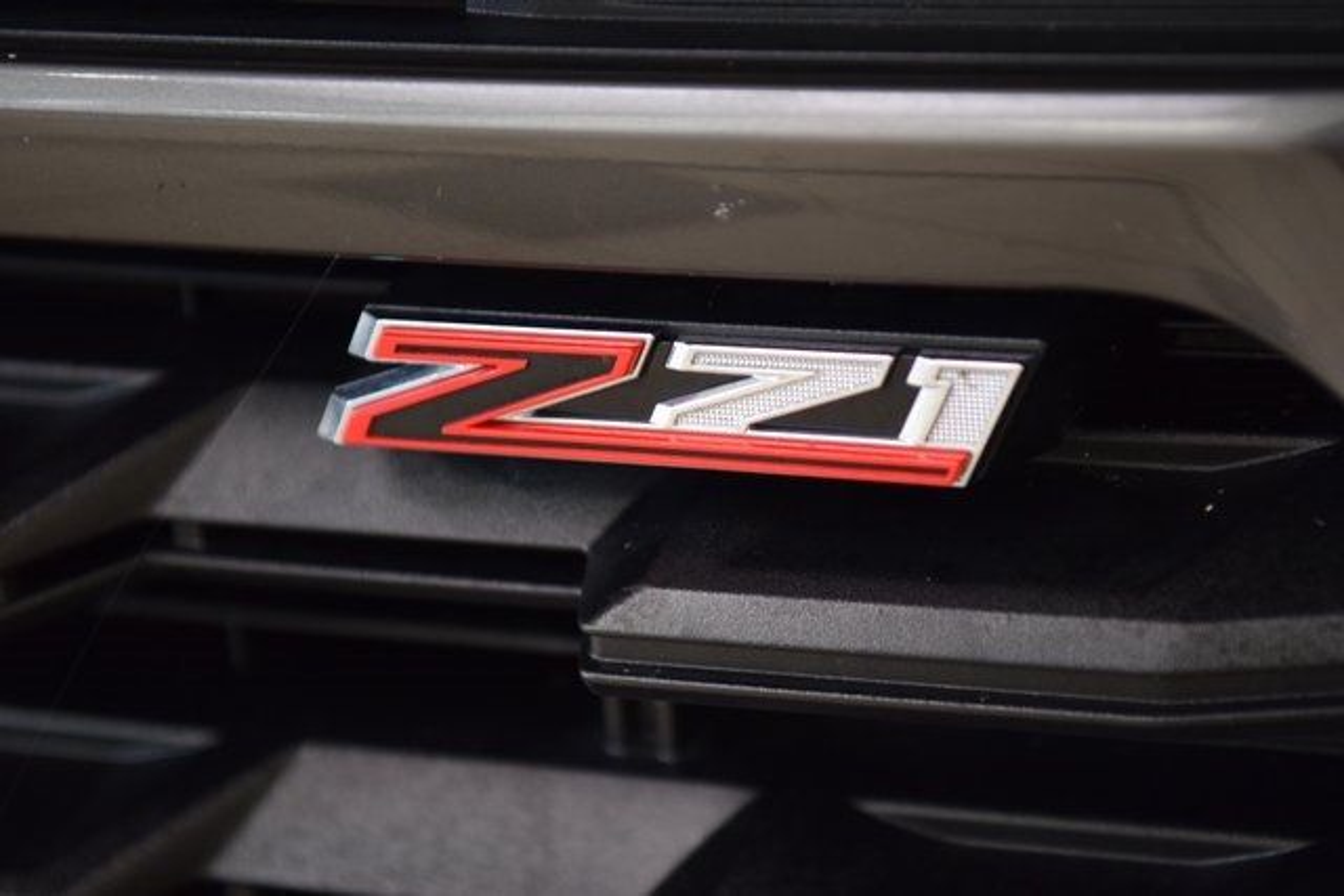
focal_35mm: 105
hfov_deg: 19.5
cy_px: 448
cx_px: 672
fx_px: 3921
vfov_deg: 13.0
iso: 1600
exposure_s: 1/80
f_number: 2.8
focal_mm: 70
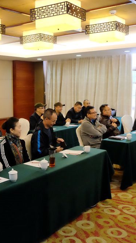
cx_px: 15
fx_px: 276
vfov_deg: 47.4
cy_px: 122
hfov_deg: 26.8
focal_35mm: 43
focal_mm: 18
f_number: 2.8
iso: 6400
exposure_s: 1/160
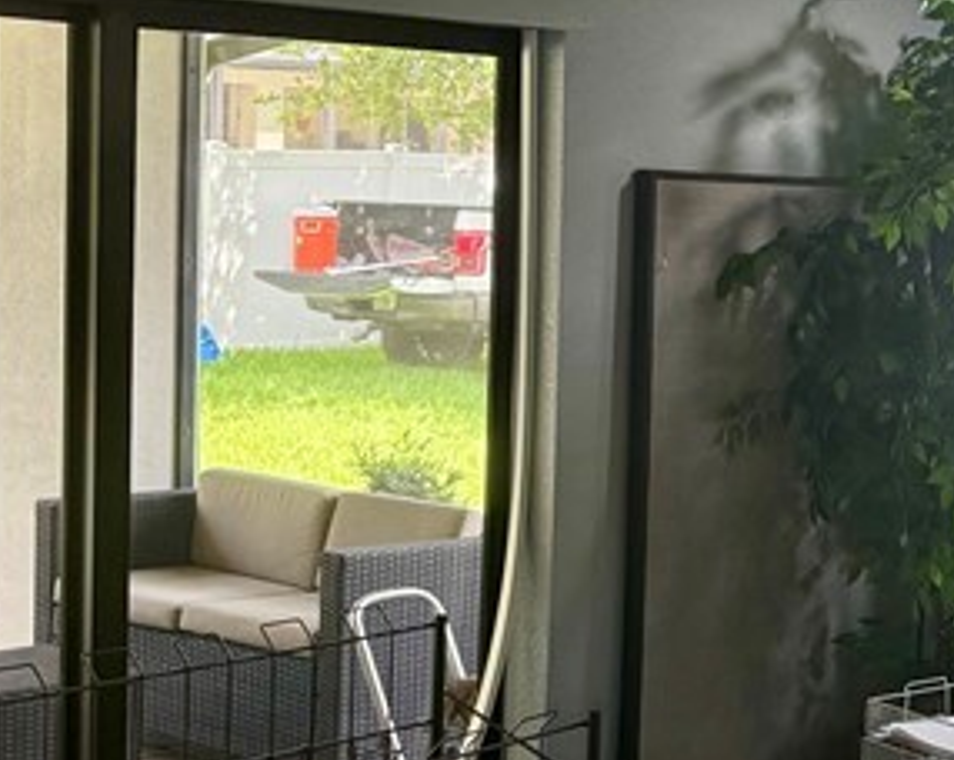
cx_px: 1364
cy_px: 387
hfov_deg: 20.1
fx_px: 2368
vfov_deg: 18.2
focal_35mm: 84
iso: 250
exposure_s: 1/120
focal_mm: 6.76
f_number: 1.78
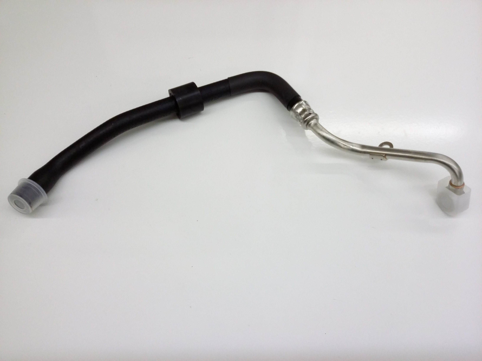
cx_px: 241
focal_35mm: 32
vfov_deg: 44.2
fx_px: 446
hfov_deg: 56.8
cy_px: 180
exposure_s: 1/30
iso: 125
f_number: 2.4
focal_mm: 3.4
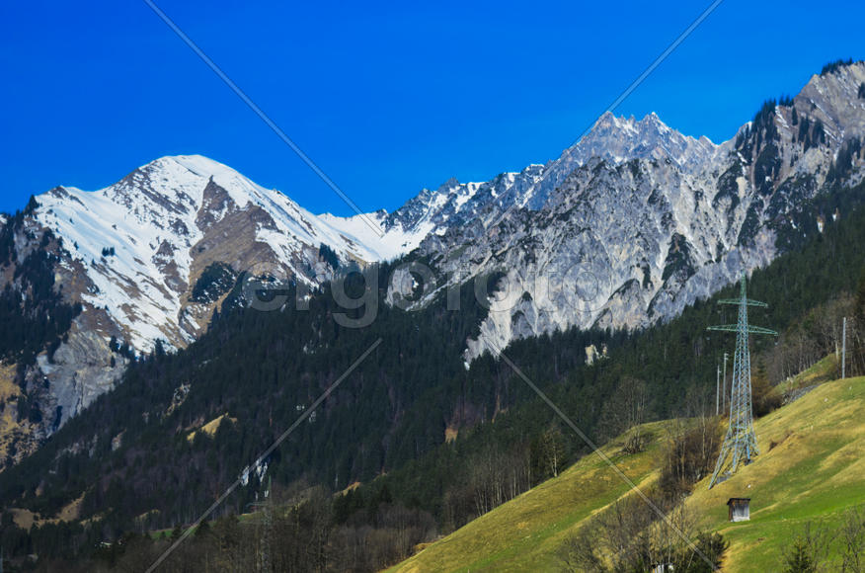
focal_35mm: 102
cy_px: 286
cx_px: 432
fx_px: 2445
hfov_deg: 20.1
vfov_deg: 13.4
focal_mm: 68
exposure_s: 1/350
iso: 100
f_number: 4.8
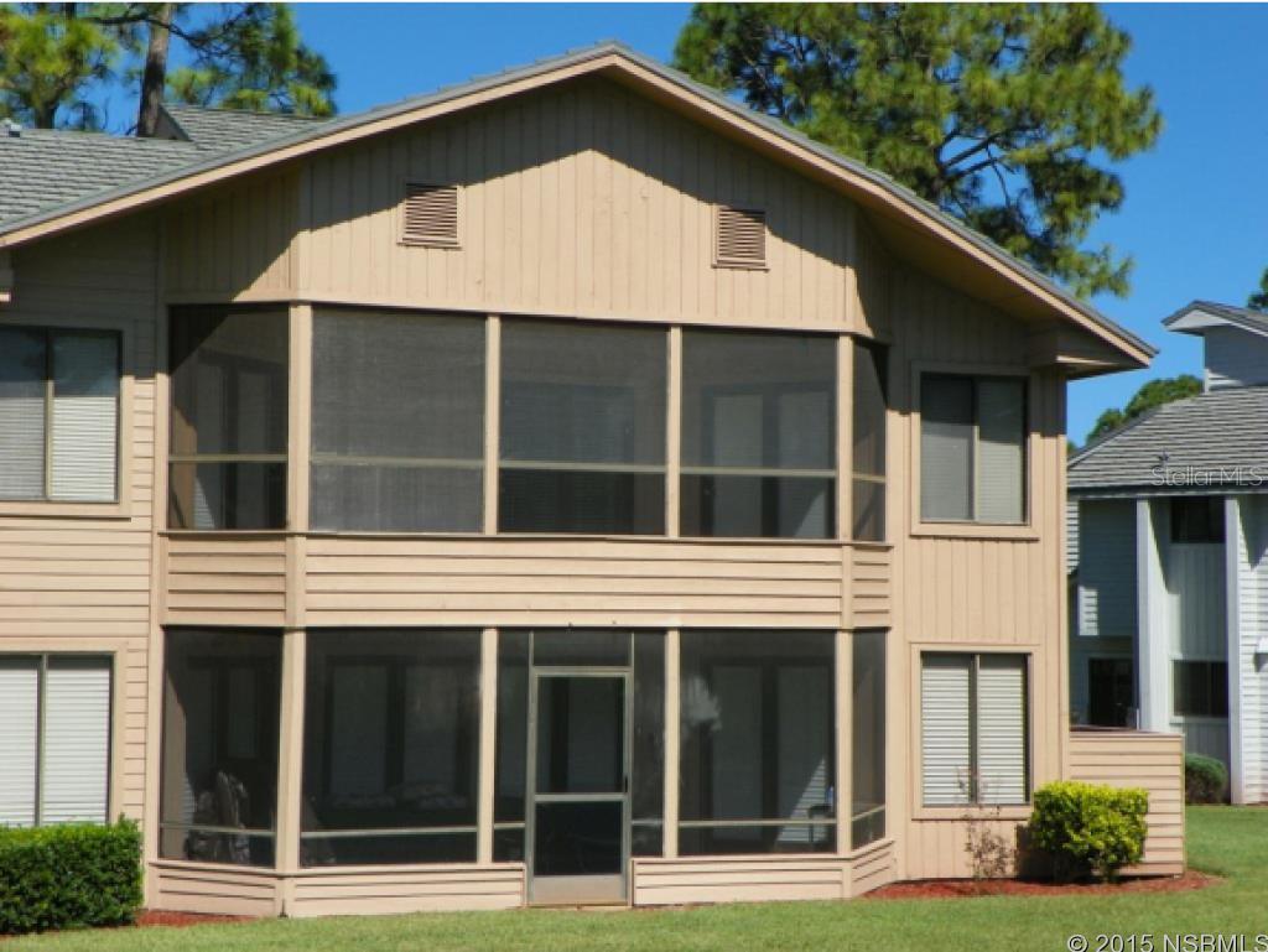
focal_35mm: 68
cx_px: 634
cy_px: 476
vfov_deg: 21.6
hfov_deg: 28.5
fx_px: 2492
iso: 64
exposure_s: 1/500
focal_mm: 12.1
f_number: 5.6
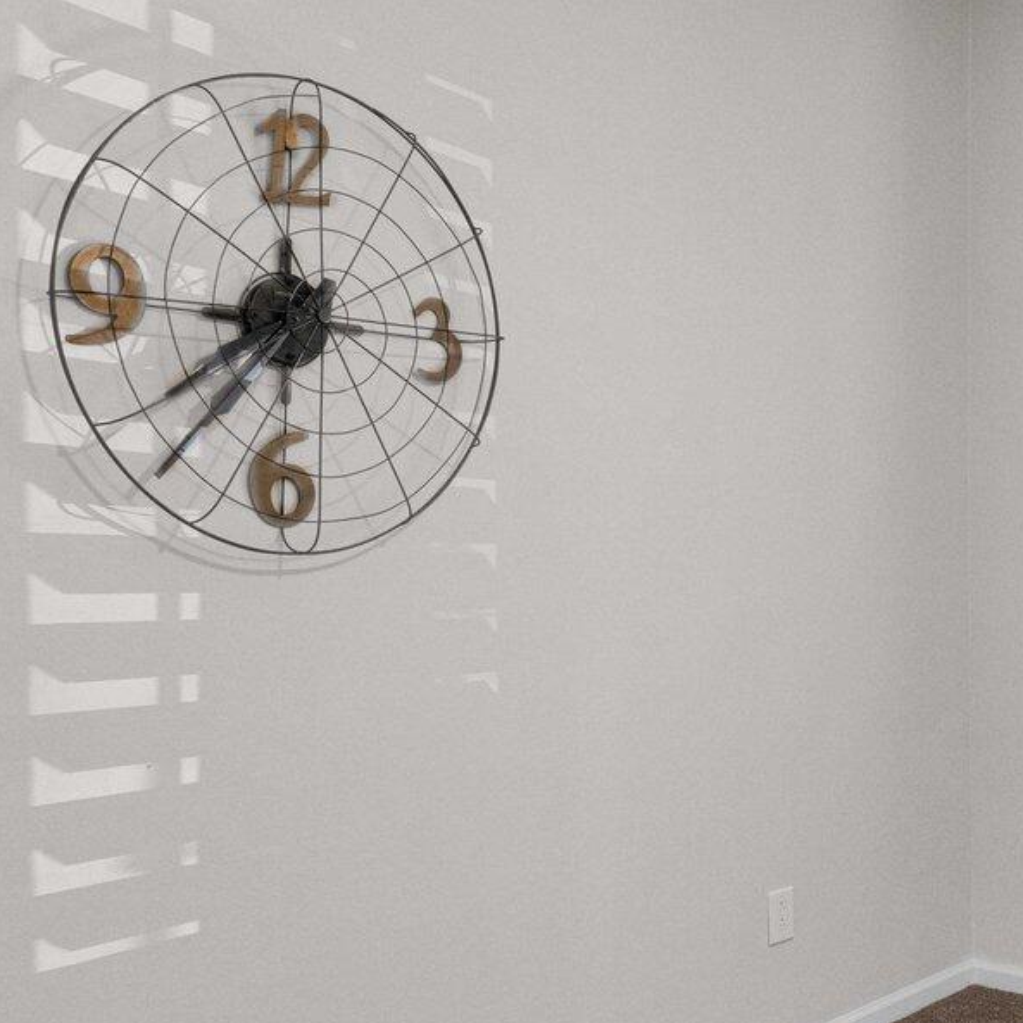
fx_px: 1571
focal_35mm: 47
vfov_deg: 36.1
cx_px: 1070
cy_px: 488
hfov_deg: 32.5
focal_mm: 16
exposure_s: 1/30
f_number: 5.6
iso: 1600
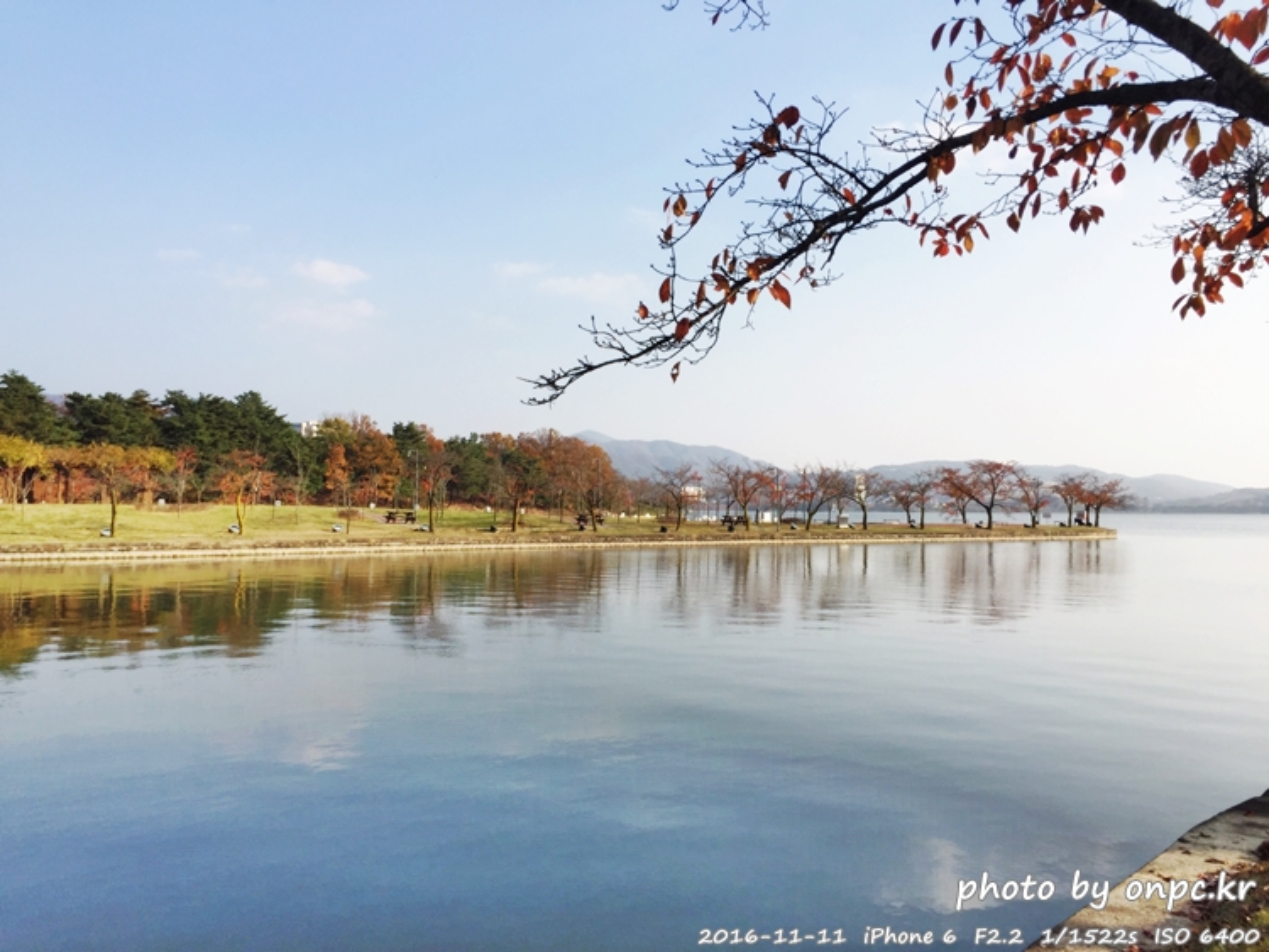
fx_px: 1063
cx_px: 634
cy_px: 476
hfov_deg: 61.6
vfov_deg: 48.3
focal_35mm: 29
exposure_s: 1/1522
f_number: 2.2
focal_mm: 4.15
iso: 32
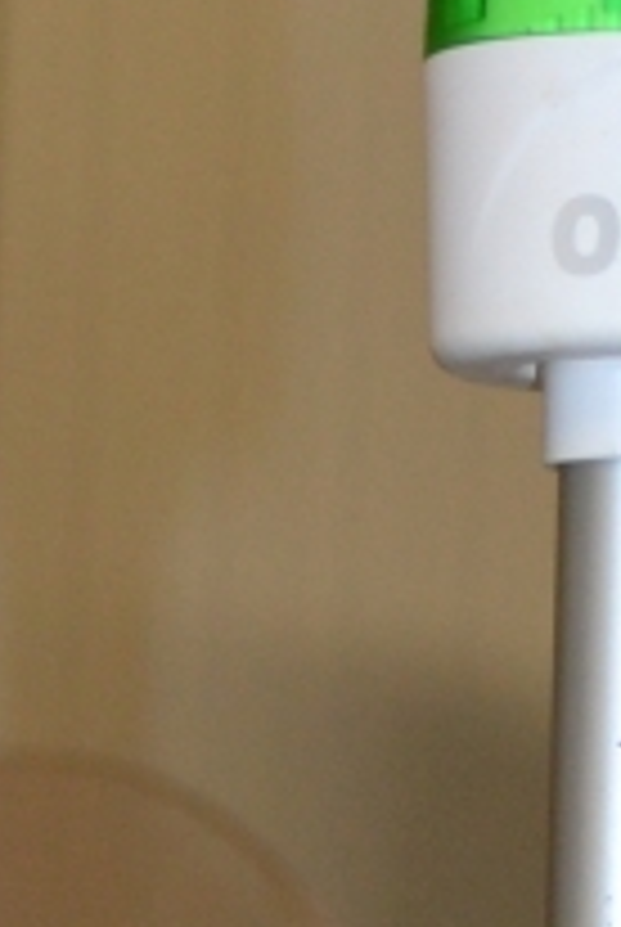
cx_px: -205
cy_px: 1863
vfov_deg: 7.1
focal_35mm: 279
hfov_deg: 4.9
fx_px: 7194
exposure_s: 1/60
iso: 500
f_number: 4
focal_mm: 24
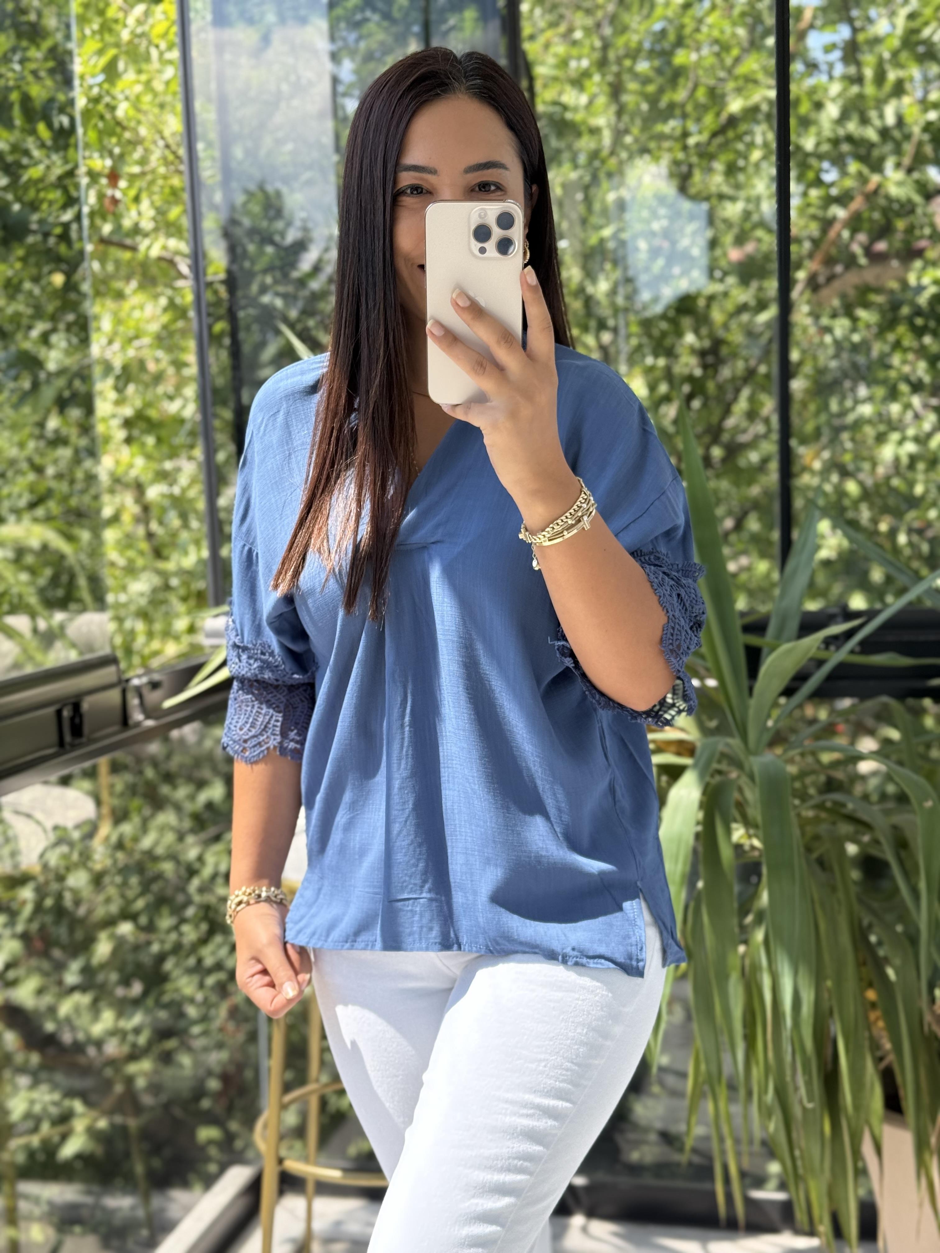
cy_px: 626
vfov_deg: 39.7
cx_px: 470
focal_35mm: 48
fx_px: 1738
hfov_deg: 30.3
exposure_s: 1/561
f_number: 1.78
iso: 80
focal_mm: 6.76
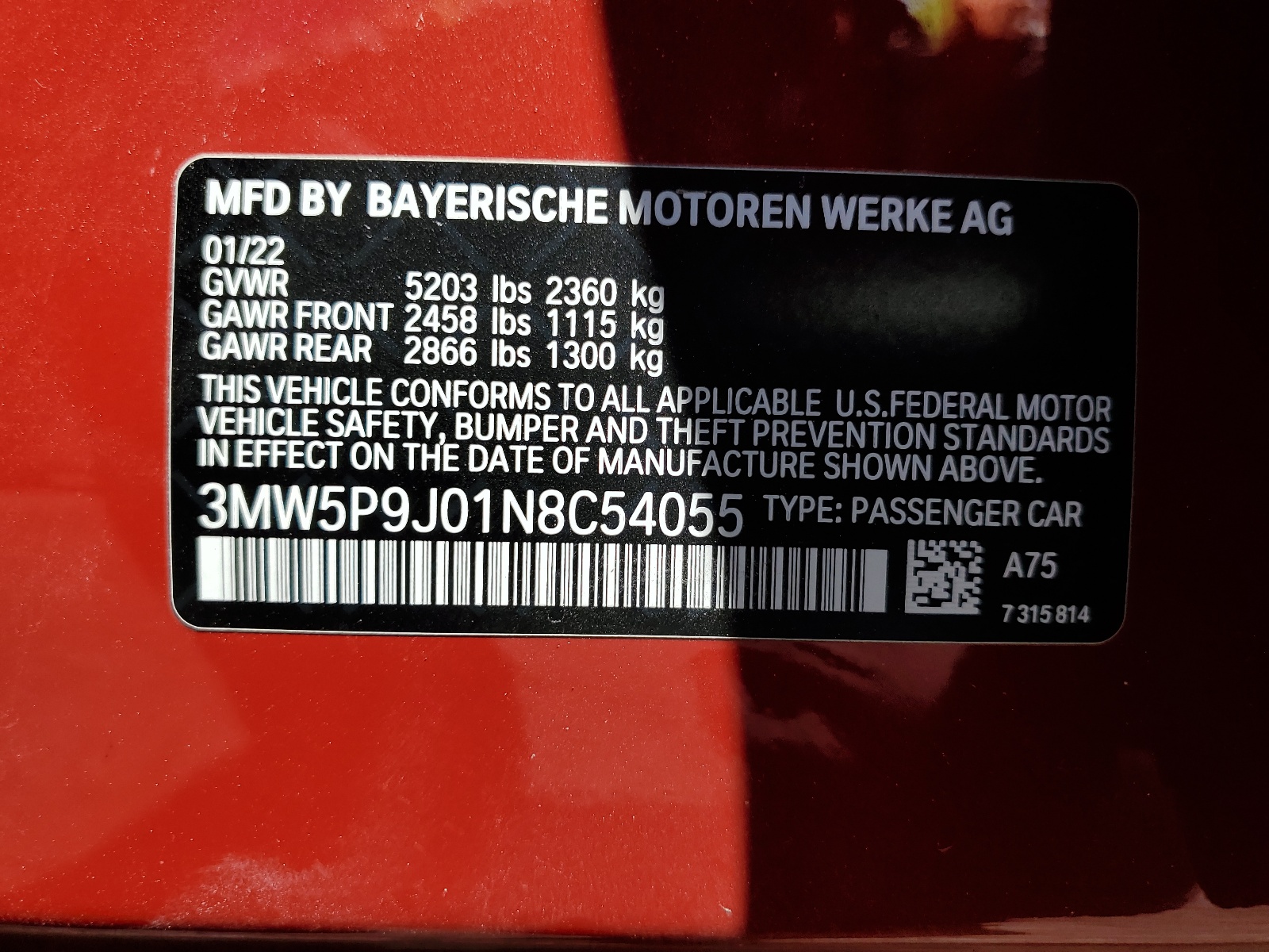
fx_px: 953
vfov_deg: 53.1
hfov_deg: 67.3
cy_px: 476
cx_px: 634
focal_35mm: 26
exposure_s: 1/2500
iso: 50
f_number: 1.5
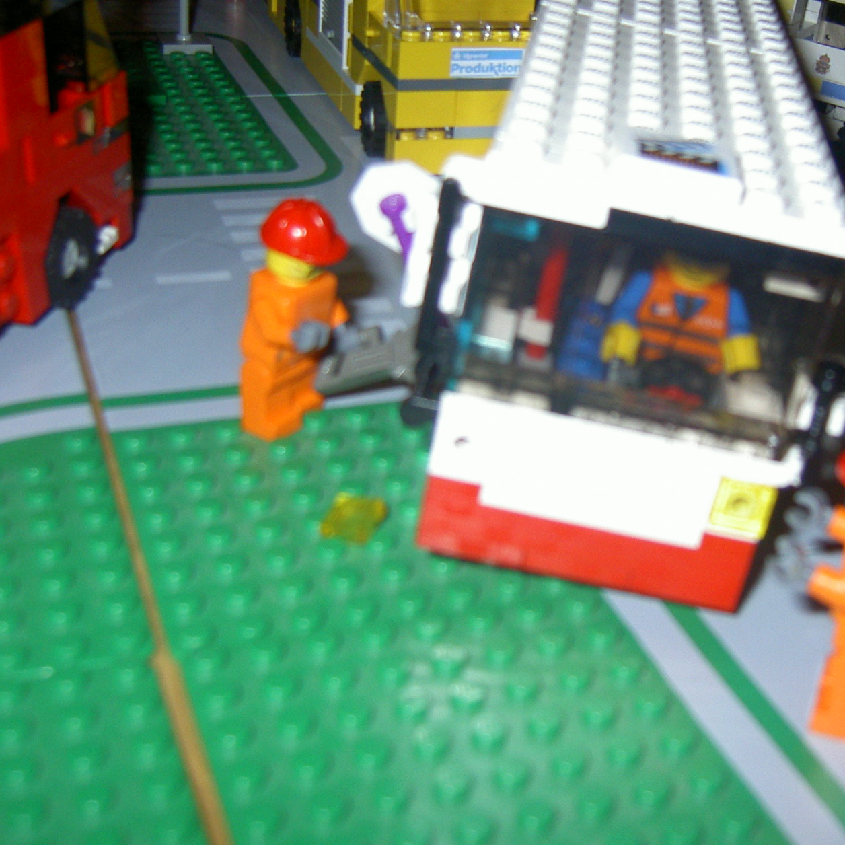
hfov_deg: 34.3
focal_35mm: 49
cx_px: 575
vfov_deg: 34.7
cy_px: 382
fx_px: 1353
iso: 100
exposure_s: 1/60
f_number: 2.8
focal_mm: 5.6
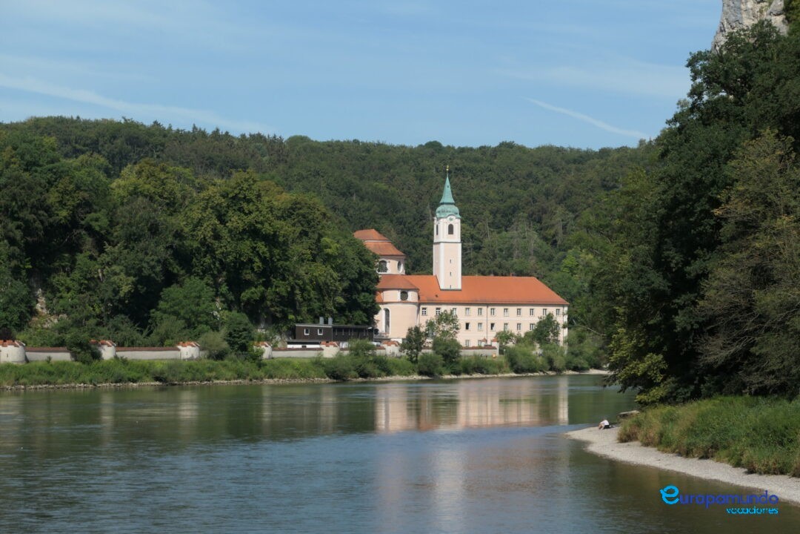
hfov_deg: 20.2
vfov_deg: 13.6
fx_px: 2244
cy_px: 267
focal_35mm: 101
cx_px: 400
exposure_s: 1/800
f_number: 5.3
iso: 125
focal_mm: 37
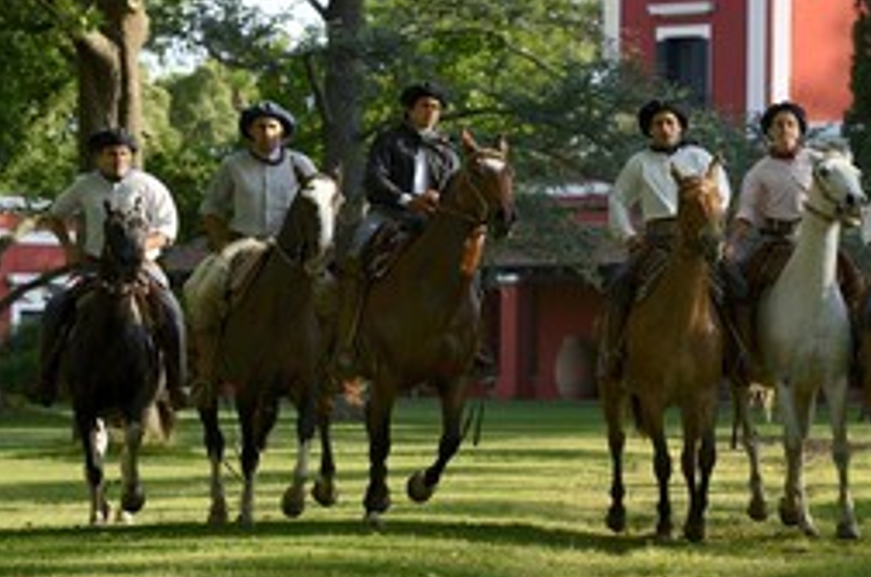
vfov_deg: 7.0
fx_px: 4685
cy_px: 173
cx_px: 655
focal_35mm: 194
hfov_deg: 10.6
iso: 400
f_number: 5.6
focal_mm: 116
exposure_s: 1/400
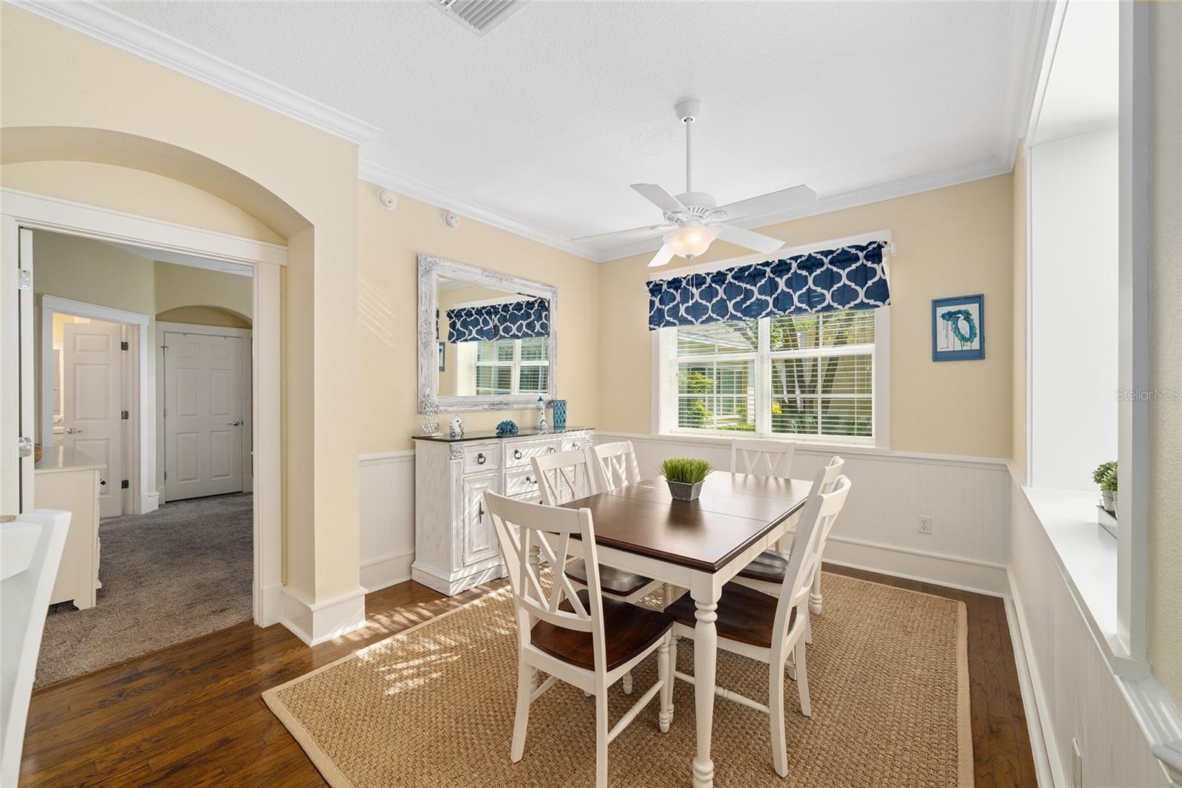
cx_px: 591
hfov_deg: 104.3
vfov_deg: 81.2
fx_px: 460
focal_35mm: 14
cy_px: 394
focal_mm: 14
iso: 400
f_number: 8
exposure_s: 1/30
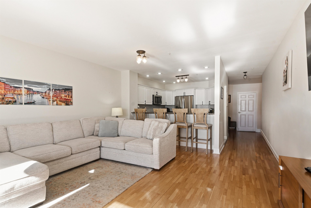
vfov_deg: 73.8
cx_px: 156
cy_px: 104
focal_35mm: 16
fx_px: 138
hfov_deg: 96.7
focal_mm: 16
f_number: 8
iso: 100
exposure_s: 1/100
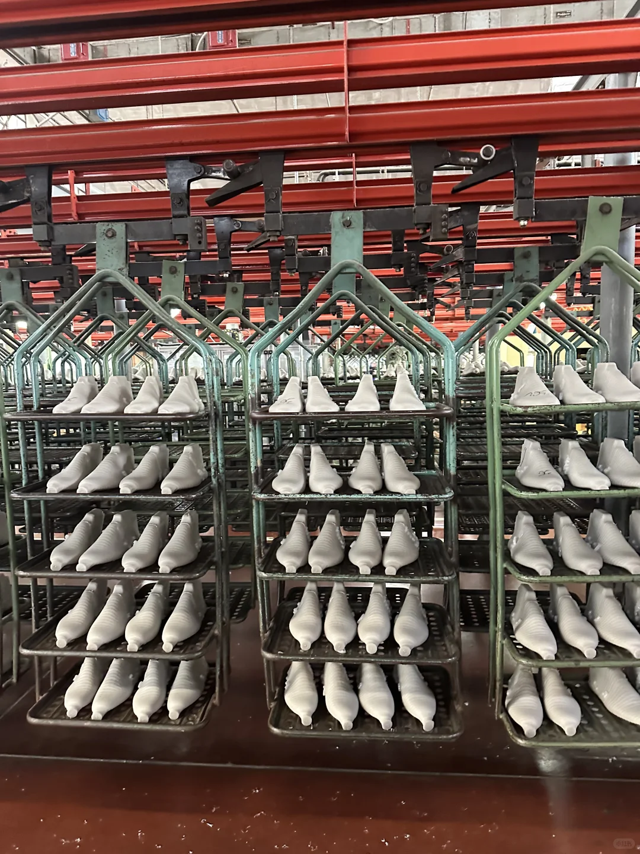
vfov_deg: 71.6
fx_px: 592
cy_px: 427
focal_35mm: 24
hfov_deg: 56.8
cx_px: 320
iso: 800
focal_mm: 6.86
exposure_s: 1/50
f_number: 1.78
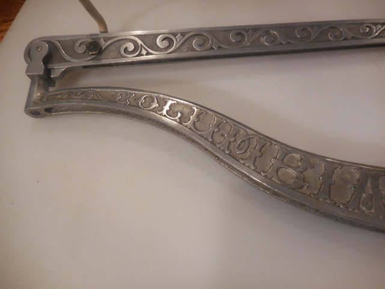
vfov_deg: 54.9
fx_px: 278
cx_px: 192
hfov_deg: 69.4
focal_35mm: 25
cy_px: 144
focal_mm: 4.5
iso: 400
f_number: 3.7
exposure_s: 1/30
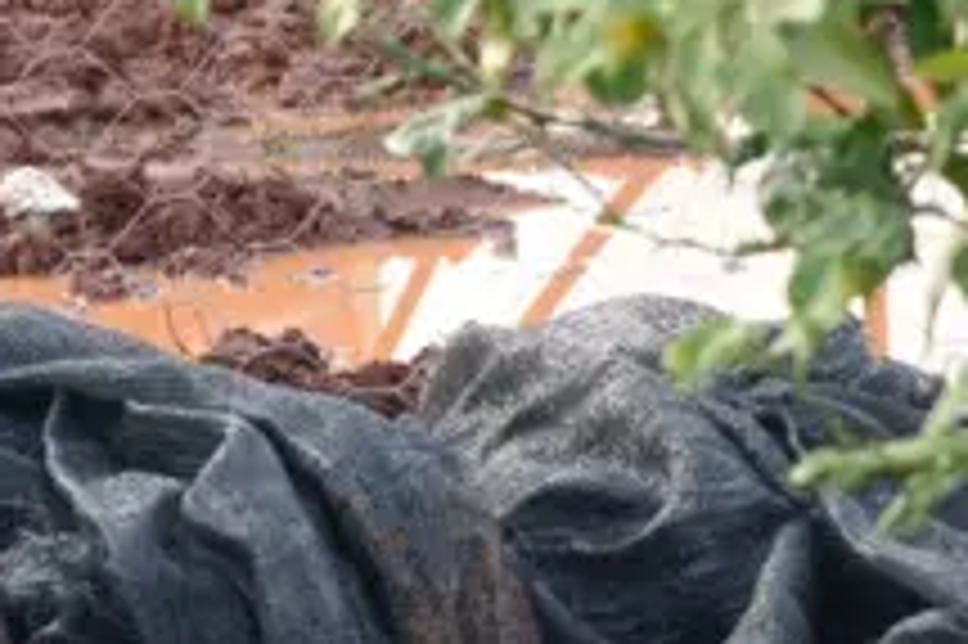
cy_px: 63
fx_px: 7711
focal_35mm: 287
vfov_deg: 4.8
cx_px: -491
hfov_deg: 7.1
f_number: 4
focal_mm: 70
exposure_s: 1/160
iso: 320
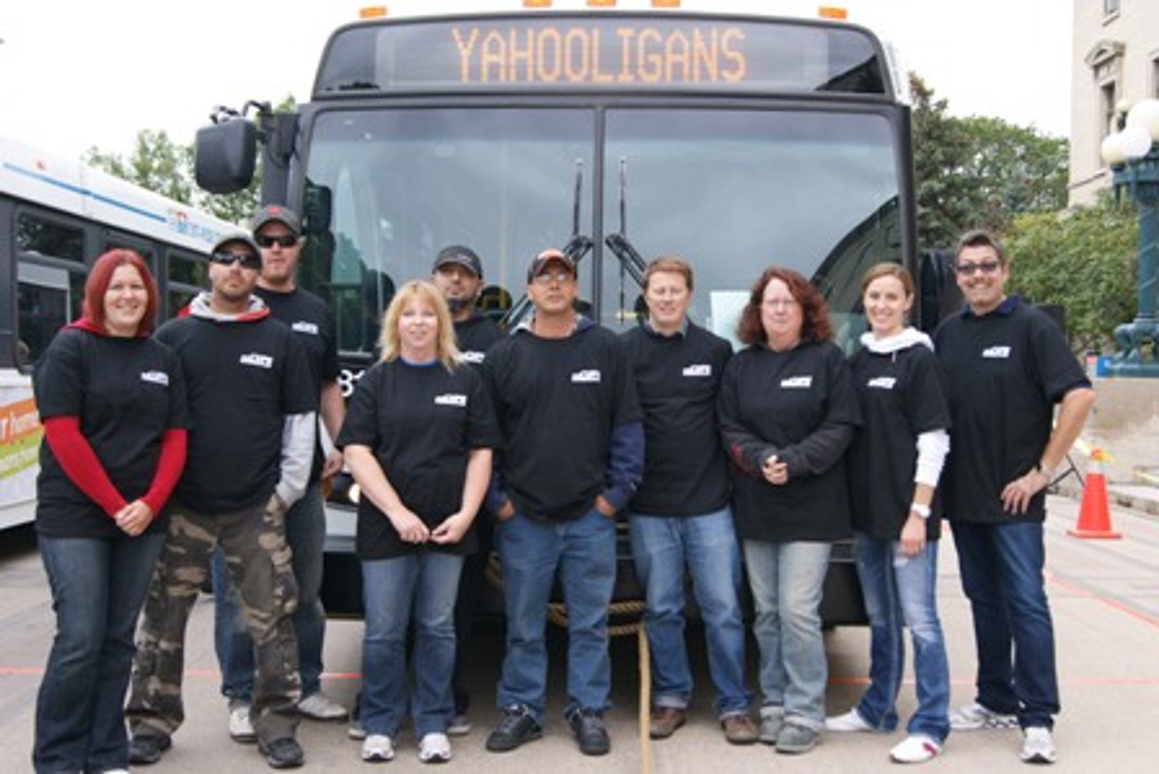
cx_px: 580
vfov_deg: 31.9
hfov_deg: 46.4
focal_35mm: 42
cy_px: 387
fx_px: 1353
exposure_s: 1/60
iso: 100
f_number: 5
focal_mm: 28
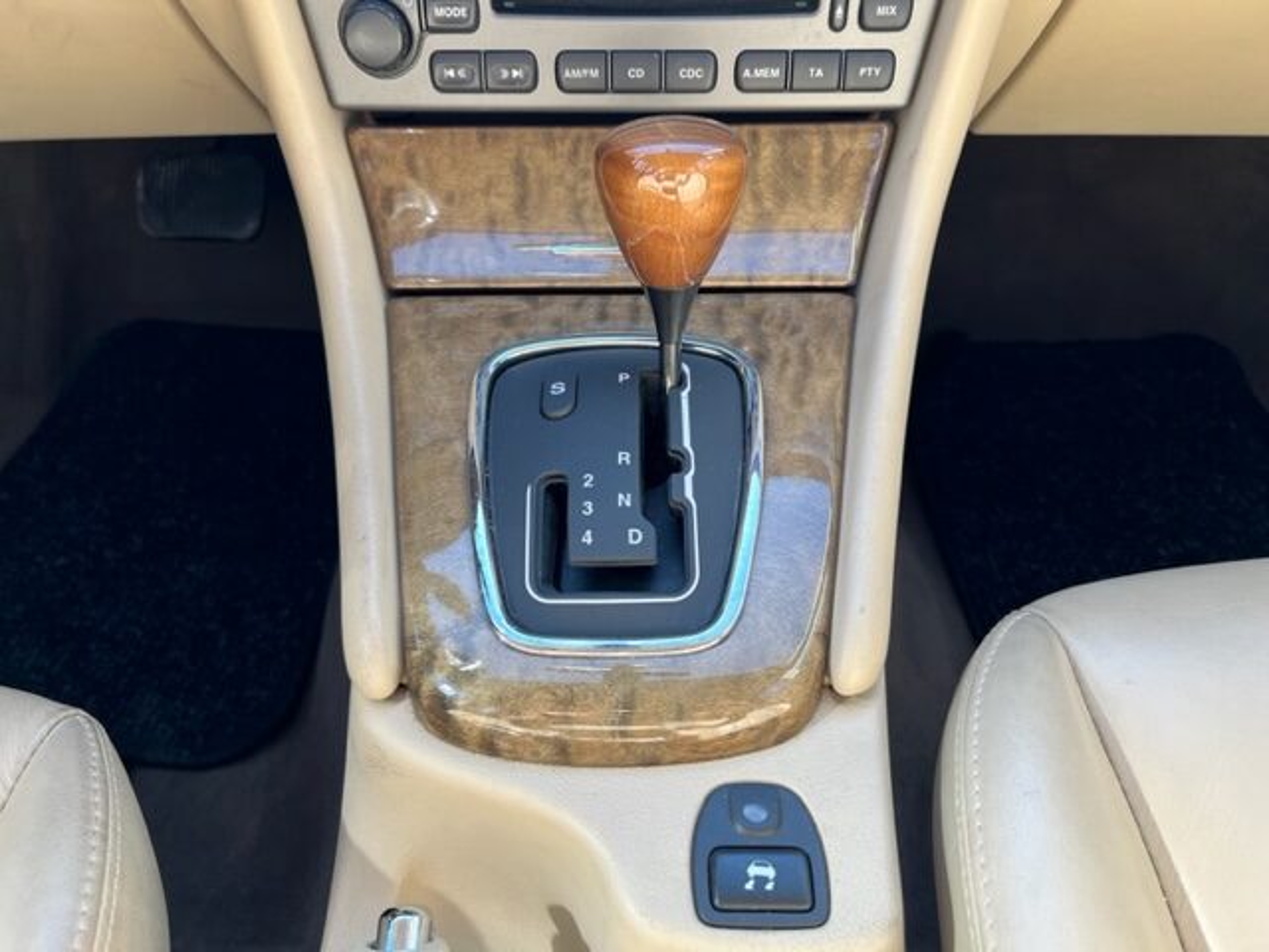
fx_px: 953
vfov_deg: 53.1
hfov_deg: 67.3
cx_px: 634
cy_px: 476
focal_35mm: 26
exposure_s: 1/148
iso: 32
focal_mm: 5.7
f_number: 1.5
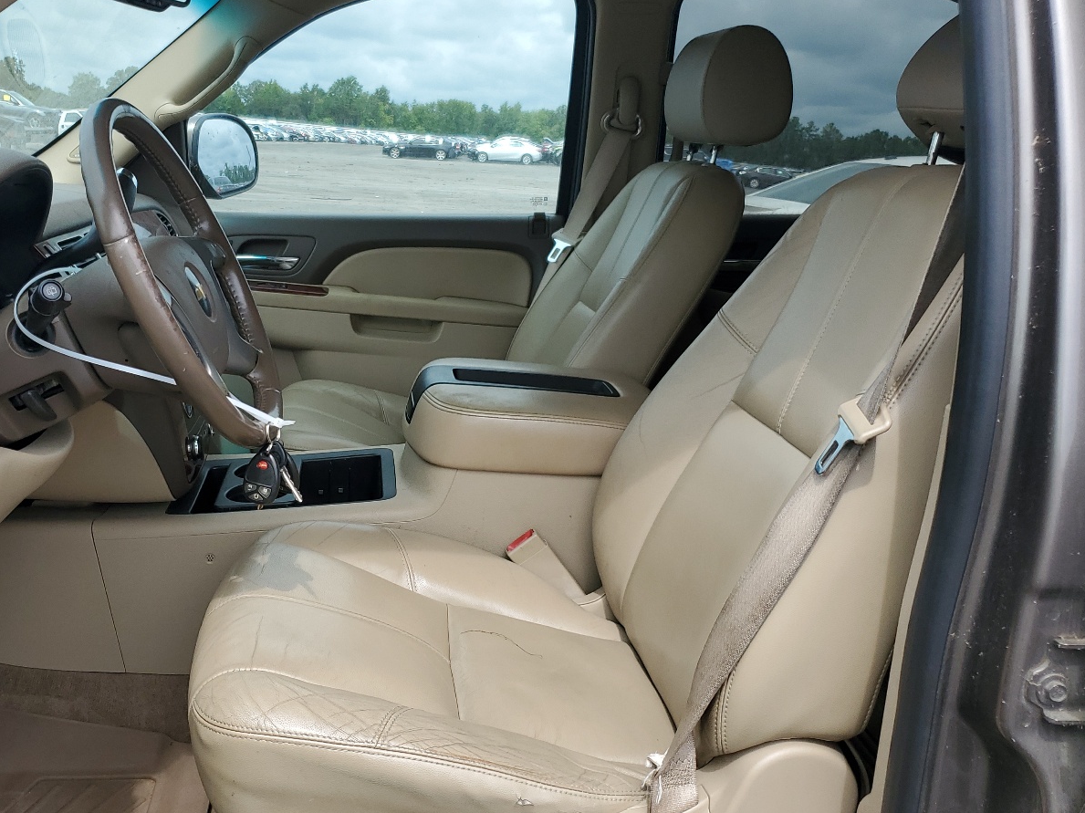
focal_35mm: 35
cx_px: 393
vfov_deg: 40.7
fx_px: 1097
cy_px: 427
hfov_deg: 52.0
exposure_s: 1/1667
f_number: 1.5
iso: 50
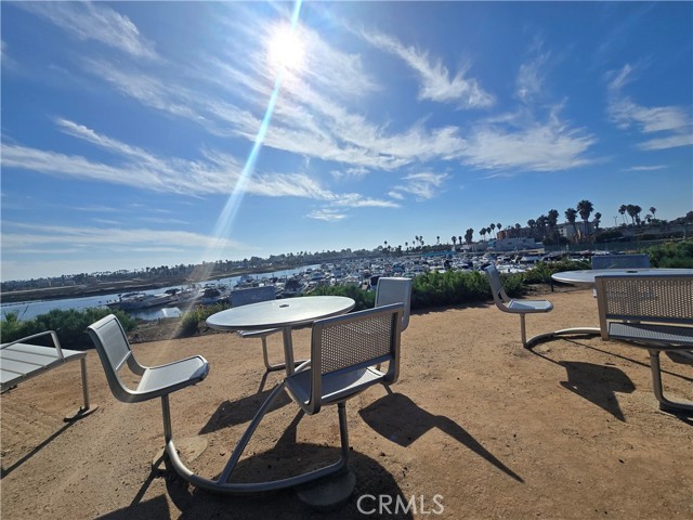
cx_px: 346
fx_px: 260
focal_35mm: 13
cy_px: 260
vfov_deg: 89.9
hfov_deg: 106.2
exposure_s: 1/8457
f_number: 2.2
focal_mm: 2.2
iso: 50
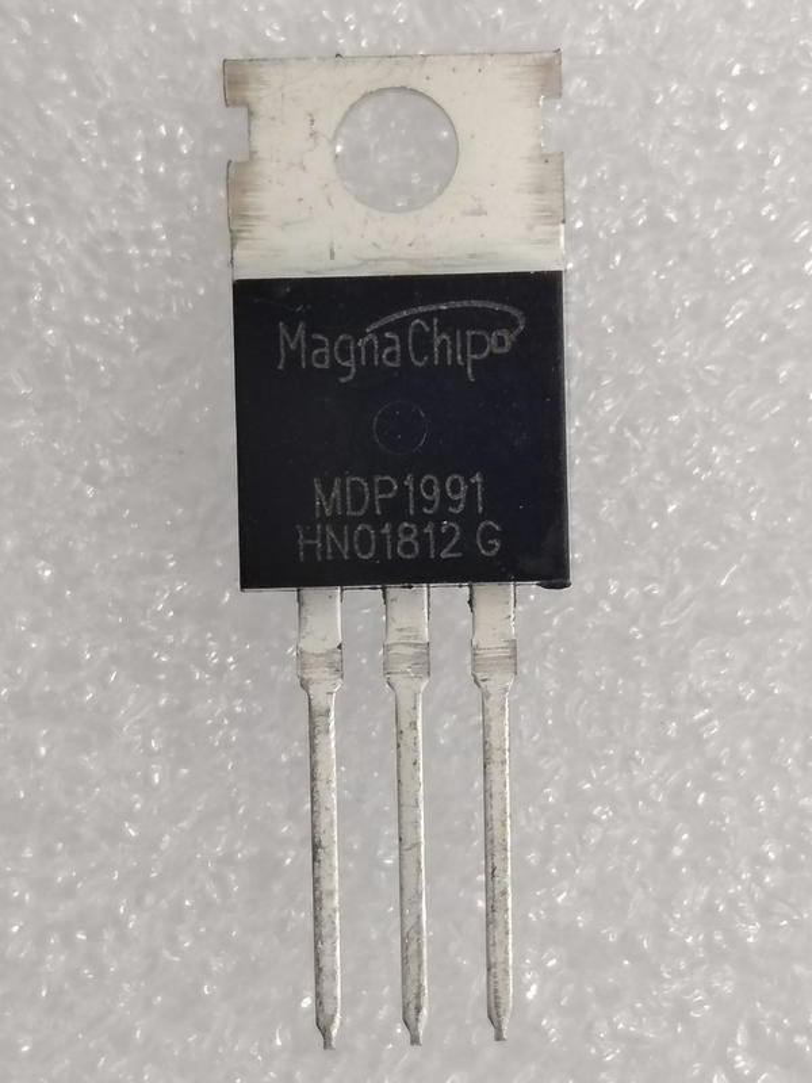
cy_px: 542
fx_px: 3284
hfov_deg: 14.1
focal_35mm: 105
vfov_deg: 18.7
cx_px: 406
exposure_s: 1/33.3
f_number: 1.75
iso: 784
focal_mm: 5.25
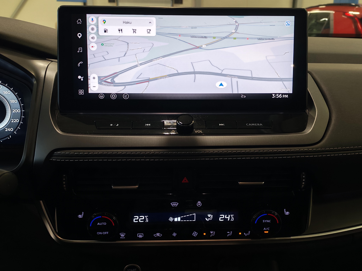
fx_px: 345
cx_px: 181
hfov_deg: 55.4
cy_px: 136
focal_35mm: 33
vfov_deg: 42.9
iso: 250
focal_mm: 6.12
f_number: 1.9
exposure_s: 1/100
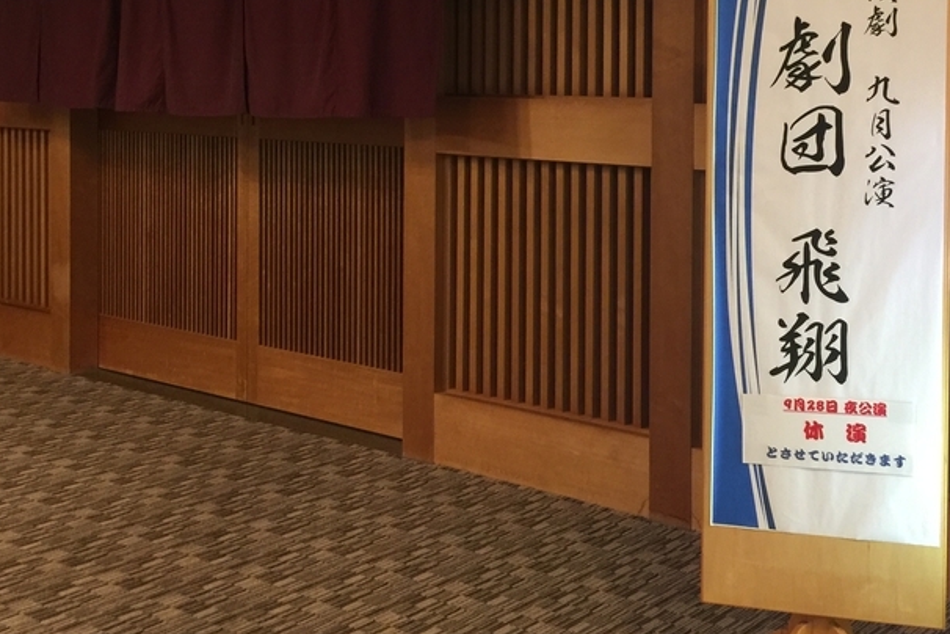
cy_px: 118
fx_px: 1346
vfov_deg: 26.0
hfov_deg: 38.9
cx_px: 506
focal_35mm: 51
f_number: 2.2
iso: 125
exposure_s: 1/15
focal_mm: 4.15
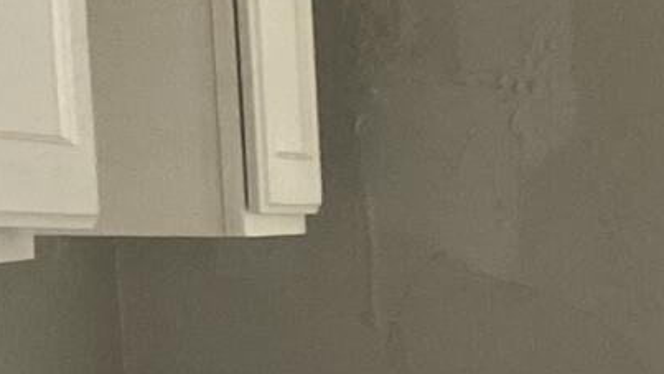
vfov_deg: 5.5
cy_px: 939
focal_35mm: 211
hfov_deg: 9.5
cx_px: 1356
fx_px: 3716
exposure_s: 1/106
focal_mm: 4.25
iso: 125
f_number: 1.8
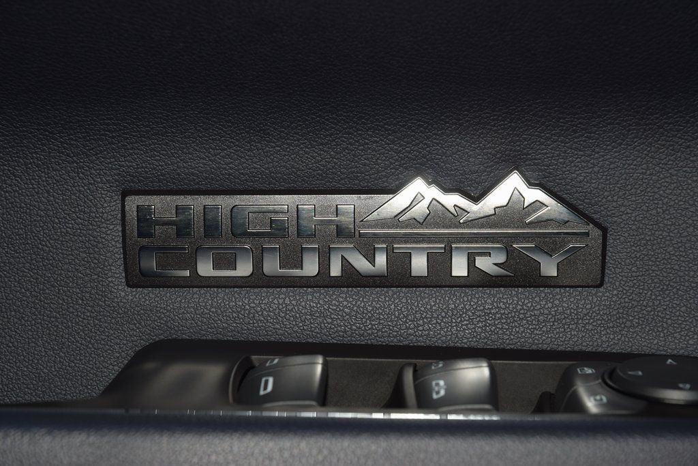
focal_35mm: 105
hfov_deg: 19.5
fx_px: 2036
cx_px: 349
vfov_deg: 13.0
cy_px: 233
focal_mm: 70
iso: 100
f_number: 8
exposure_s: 1/125
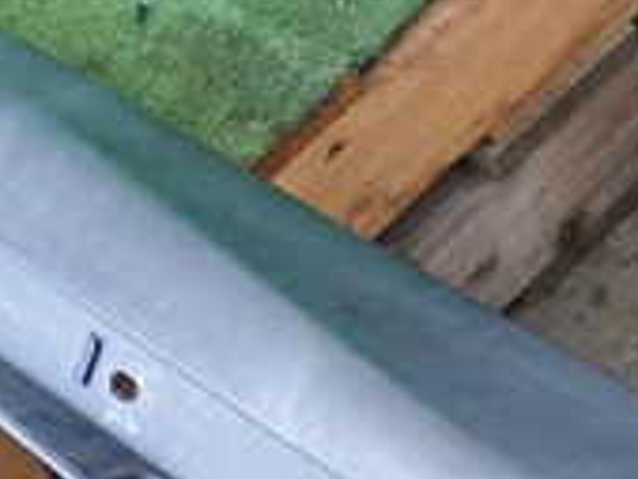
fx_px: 2361
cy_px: 185
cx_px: -79
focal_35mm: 128
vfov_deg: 11.6
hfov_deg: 15.0
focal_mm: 6.37
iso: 640
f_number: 2.5
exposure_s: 1/125
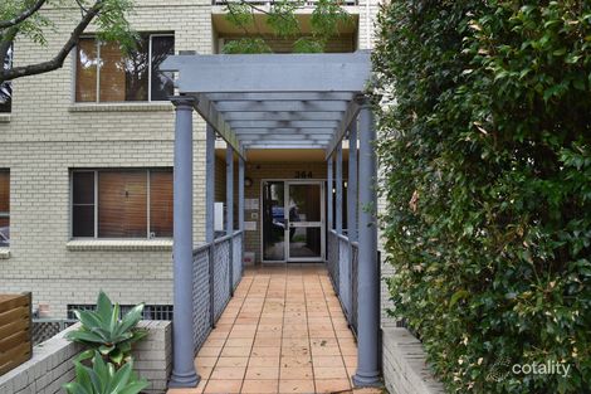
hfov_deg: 61.9
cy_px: 197
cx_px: 296
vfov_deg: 43.6
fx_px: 492
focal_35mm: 30
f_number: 7.1
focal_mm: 20
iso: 400
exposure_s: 1/200
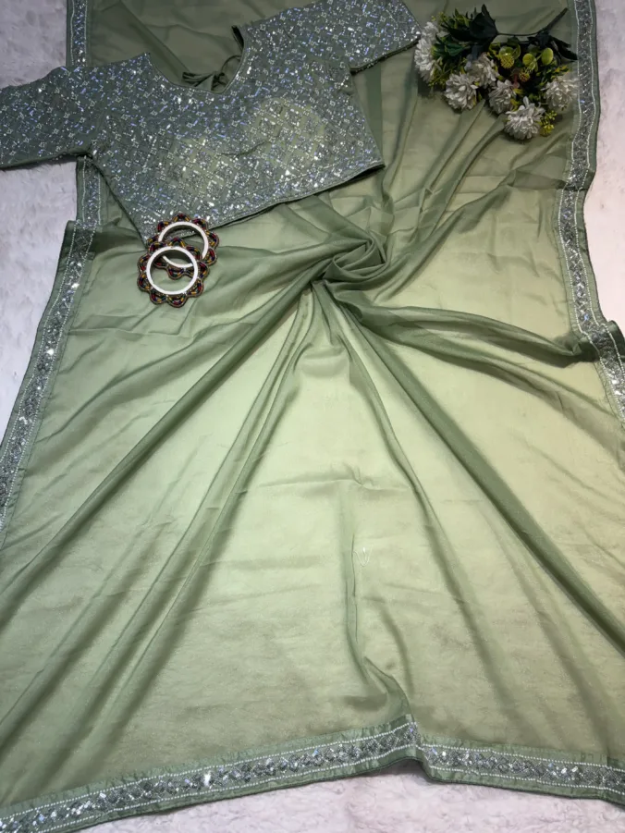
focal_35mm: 26
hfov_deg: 53.1
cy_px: 416
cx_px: 312
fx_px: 626
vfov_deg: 67.3
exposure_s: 1/131
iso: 32
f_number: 1.6
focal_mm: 5.96
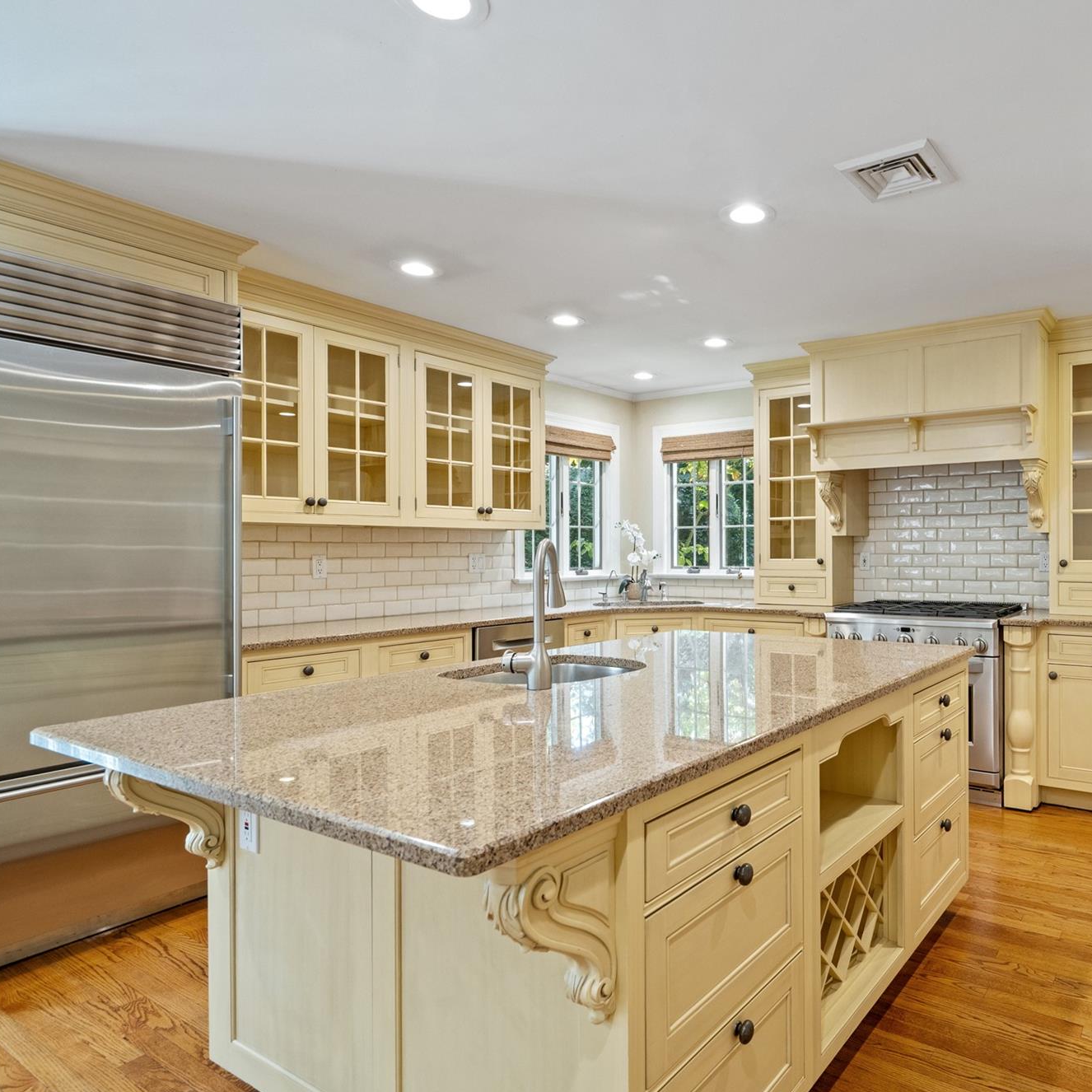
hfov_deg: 69.4
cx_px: 755
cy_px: 536
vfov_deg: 72.1
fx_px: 749
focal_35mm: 21
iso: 640
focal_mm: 16
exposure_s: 1/10
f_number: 6.3
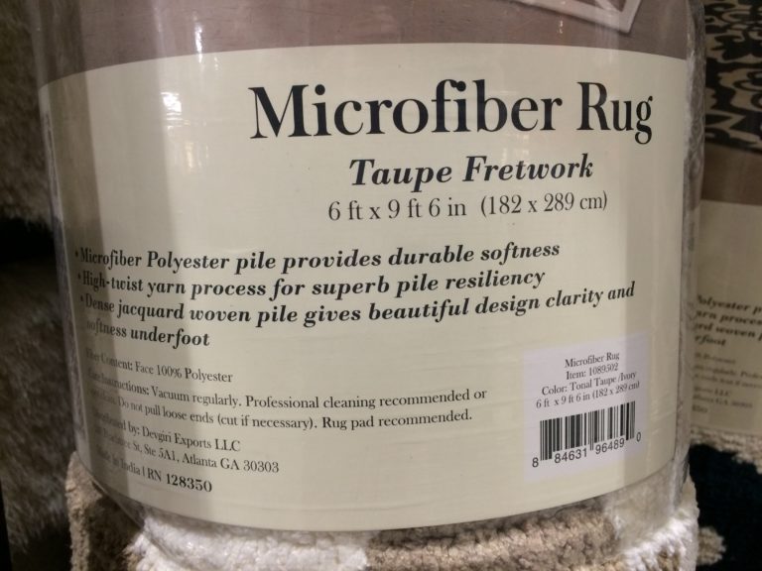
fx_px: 638
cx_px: 381
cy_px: 286
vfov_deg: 48.2
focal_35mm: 29
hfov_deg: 61.7
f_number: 2.2
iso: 125
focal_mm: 4.15
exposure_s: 1/30
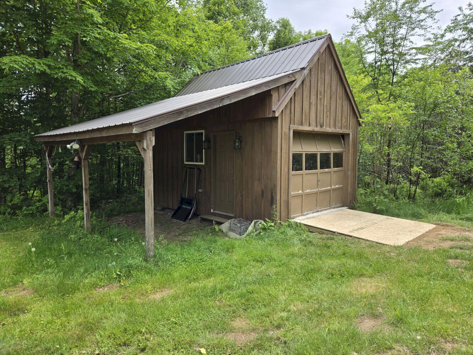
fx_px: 314
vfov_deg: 58.9
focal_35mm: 23
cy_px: 178
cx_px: 236
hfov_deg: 73.9
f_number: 1.8
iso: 25
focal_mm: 5.4
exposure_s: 1/1102
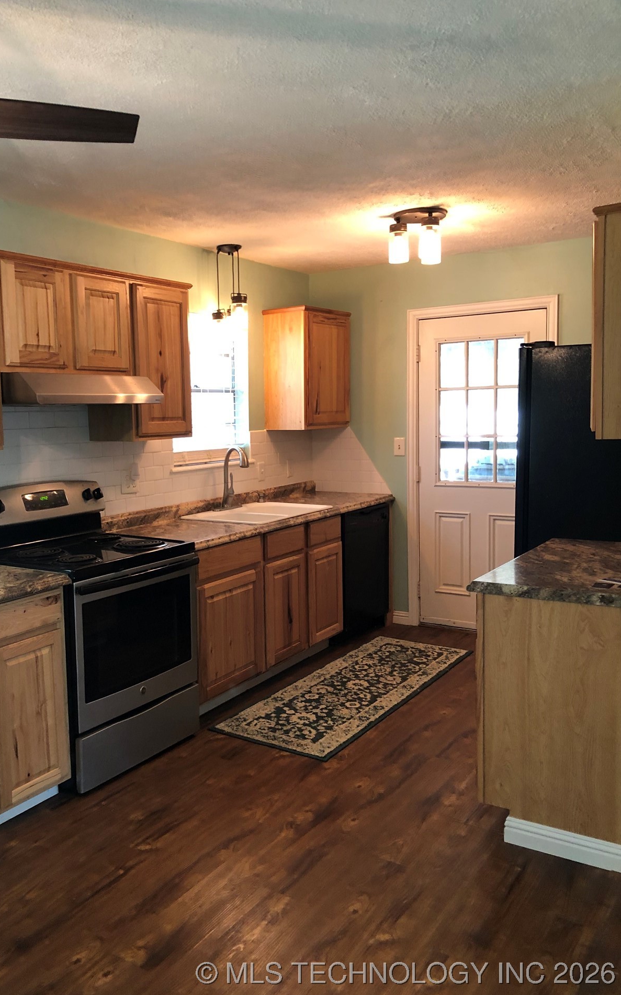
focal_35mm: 30
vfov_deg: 62.9
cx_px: 246
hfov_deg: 41.6
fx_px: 813
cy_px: 500
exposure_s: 1/15
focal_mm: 3.99
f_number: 1.8
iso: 50
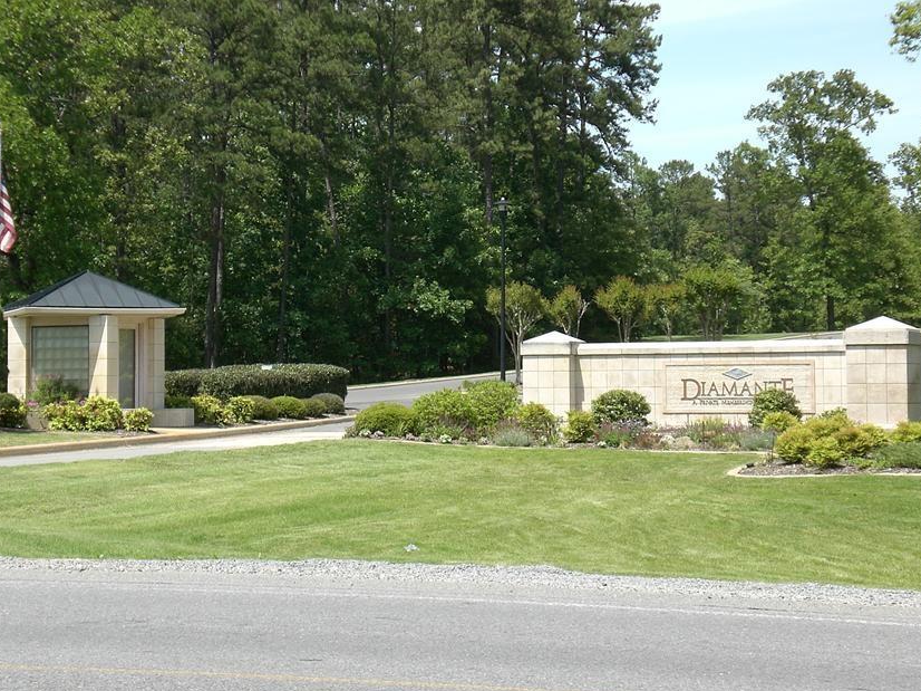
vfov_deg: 15.9
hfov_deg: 21.1
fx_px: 2474
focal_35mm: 93
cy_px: 320
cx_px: 456
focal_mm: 12.47
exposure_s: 1/320
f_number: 4.5
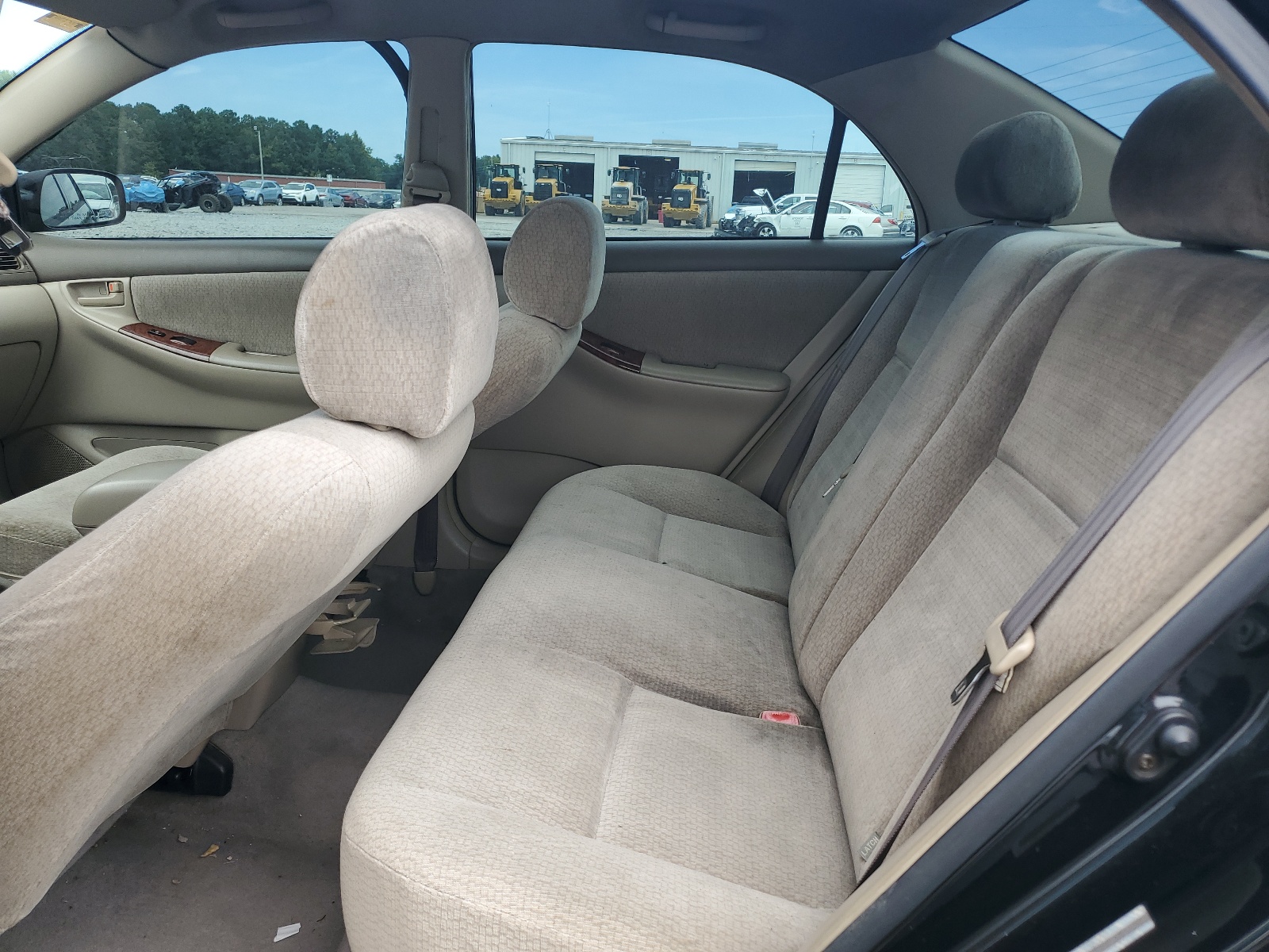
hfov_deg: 67.3
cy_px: 476
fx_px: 953
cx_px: 634
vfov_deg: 53.1
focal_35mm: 26
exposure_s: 1/476
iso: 50
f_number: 1.5
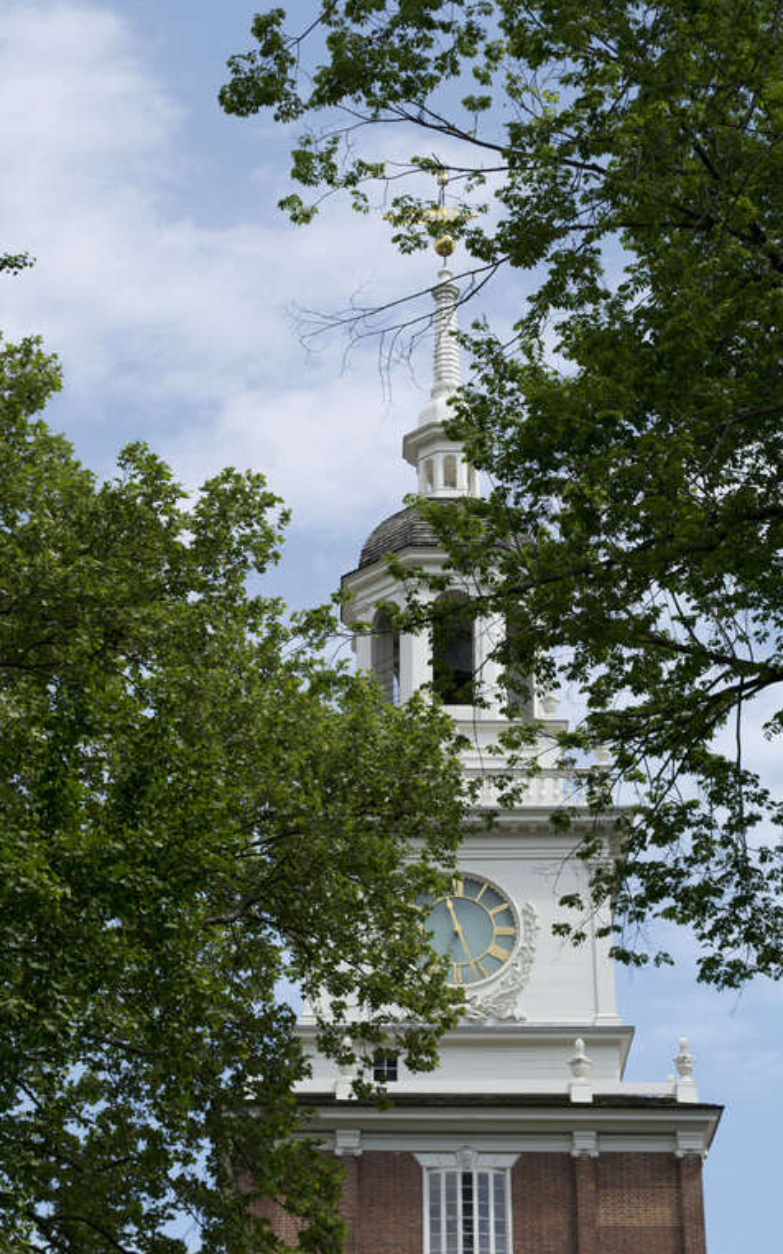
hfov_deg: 16.9
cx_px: 392
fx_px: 2630
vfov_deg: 26.8
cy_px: 625
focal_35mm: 77
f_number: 8
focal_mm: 50
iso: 125
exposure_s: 1/250
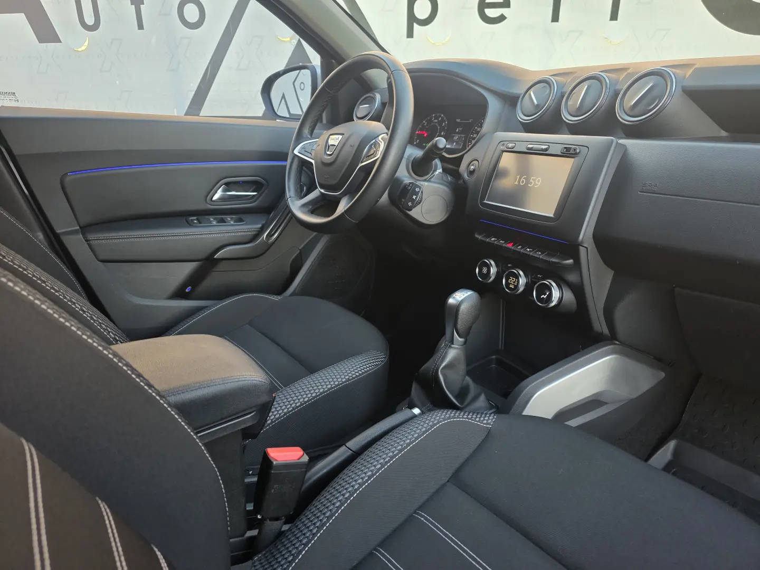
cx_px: 380
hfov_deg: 73.9
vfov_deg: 58.9
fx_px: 505
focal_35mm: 23
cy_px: 285
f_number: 1.7
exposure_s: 1/100
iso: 400
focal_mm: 6.3
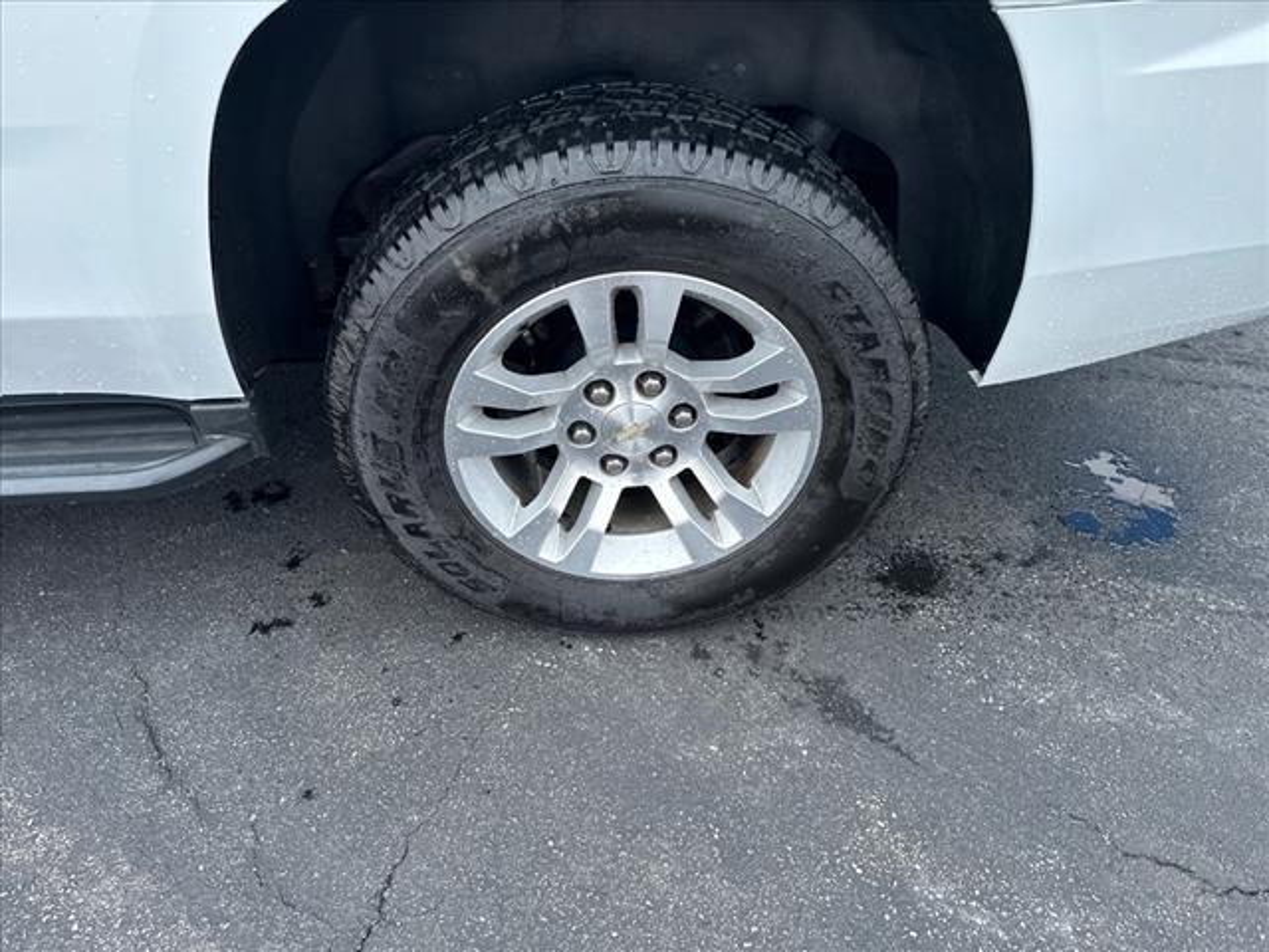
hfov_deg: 71.6
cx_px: 634
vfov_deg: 56.8
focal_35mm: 24
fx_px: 880
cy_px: 476
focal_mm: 6.86
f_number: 1.78
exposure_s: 1/121
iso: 200
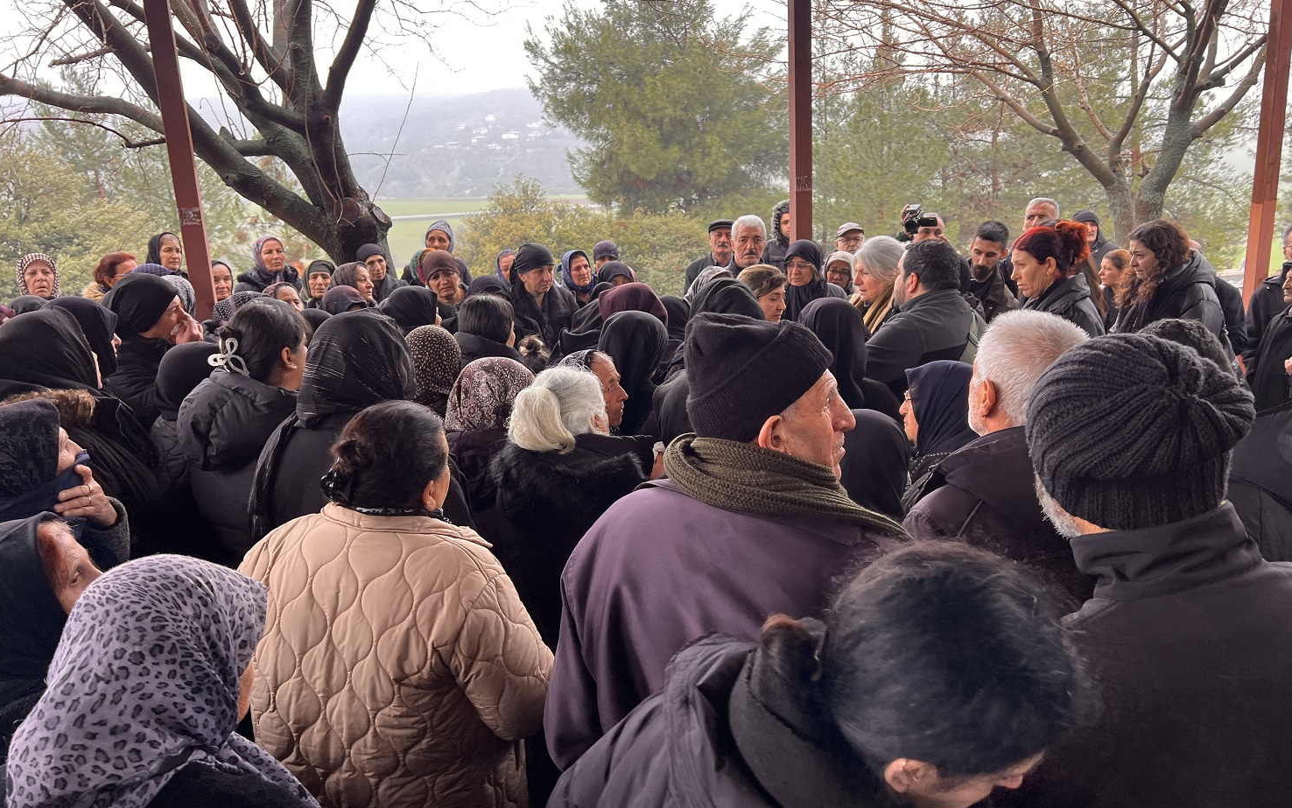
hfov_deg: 66.5
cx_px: 653
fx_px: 986
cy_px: 367
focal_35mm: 28
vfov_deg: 44.5
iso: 40
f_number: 1.5
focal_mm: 5.7
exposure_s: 1/121
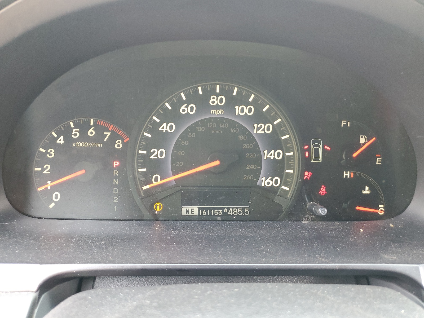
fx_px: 318
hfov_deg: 67.3
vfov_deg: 53.1
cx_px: 212
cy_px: 159
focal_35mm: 26
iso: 141
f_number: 1.5
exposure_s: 1/60.2
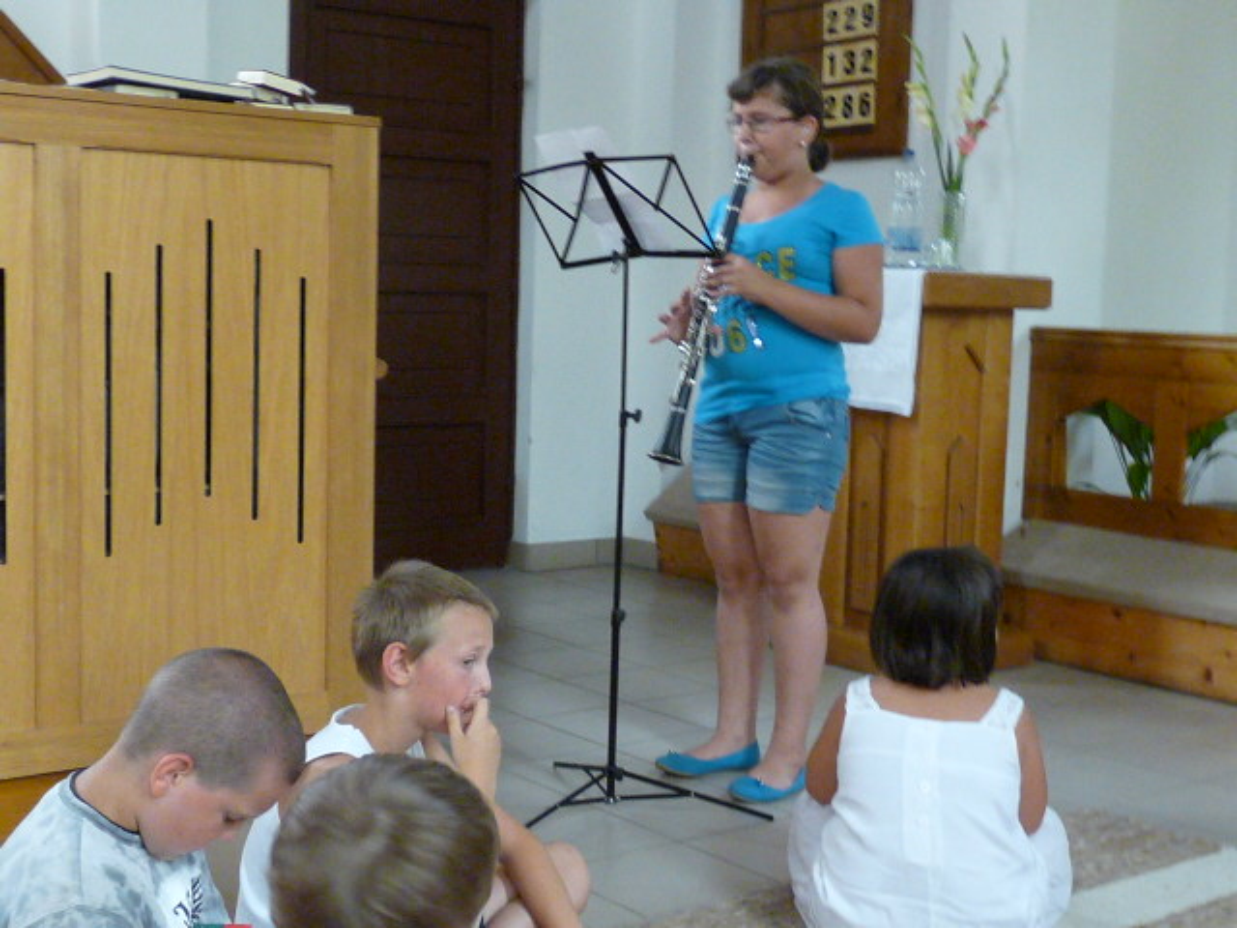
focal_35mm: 49
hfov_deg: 38.9
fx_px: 1751
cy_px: 464
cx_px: 618
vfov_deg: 29.7
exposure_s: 1/10
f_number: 2.8
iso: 400
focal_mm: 4.8
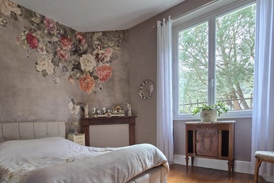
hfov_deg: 80.5
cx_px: 86
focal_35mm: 20
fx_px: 152
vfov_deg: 59.1
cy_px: 134
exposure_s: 1/50
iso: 100
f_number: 2.2
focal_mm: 2.2
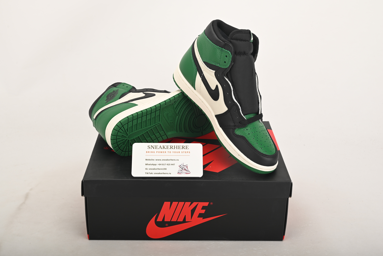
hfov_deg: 41.1
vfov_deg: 28.1
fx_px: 511
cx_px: 192
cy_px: 128
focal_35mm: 48
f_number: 11
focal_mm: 48
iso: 100
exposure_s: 1/200
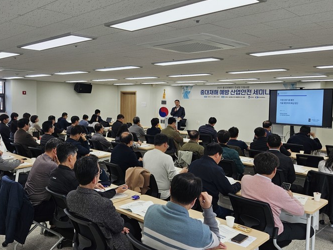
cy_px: 125
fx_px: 318
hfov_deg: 55.0
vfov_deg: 43.0
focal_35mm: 33
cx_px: 137
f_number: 1.8
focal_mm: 5.4
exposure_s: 1/180
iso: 50
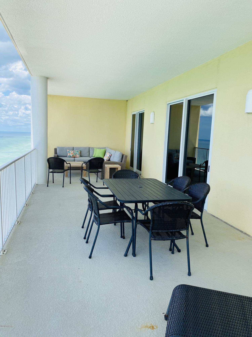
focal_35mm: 26
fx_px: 252
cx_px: 126
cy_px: 168
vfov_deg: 67.3
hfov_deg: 53.1
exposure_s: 1/1193
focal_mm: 4.25
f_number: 1.8
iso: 32
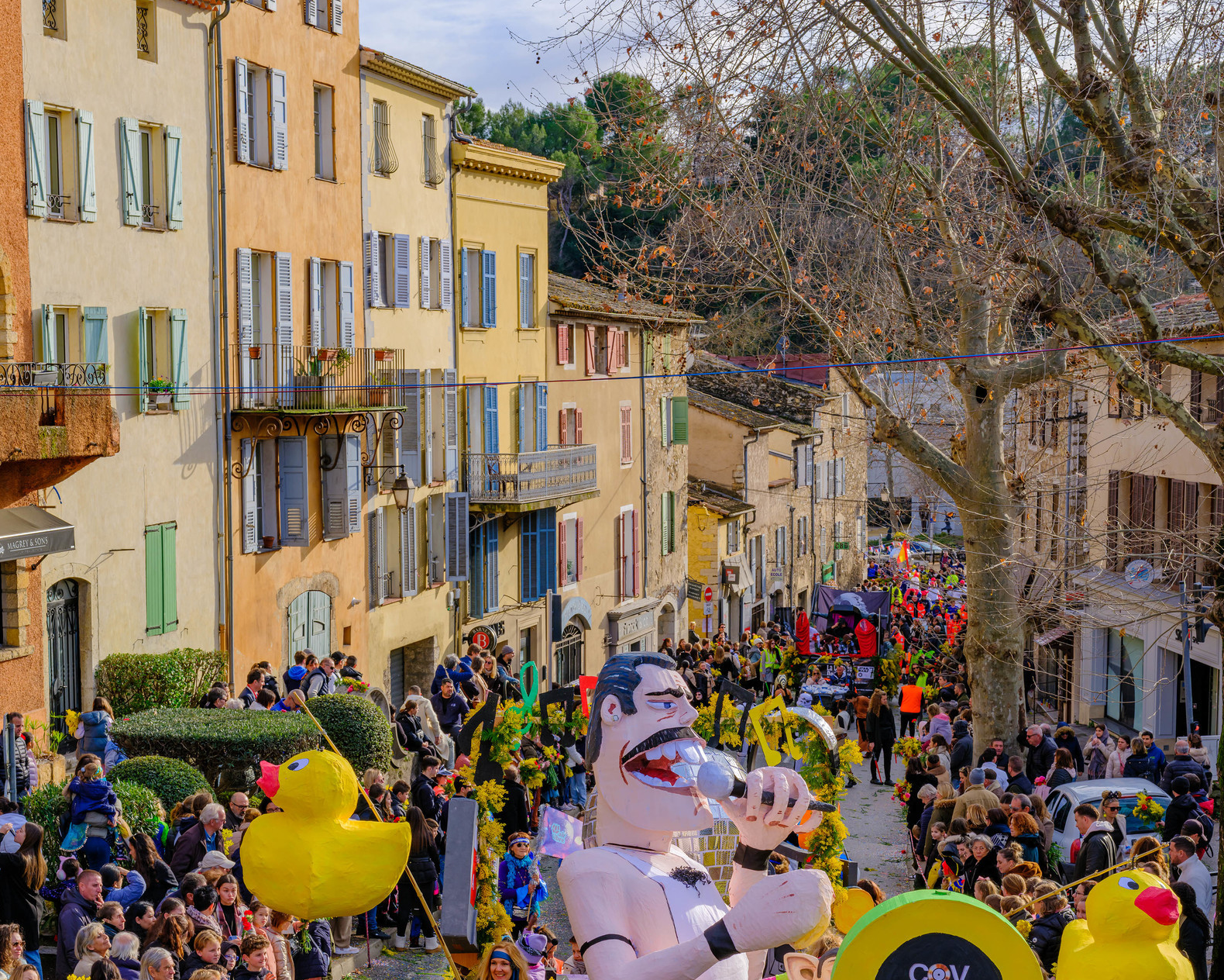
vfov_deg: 26.0
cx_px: 607
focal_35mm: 58
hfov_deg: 32.5
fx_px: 2101
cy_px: 695
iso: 320
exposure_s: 1/125
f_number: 10
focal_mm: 55
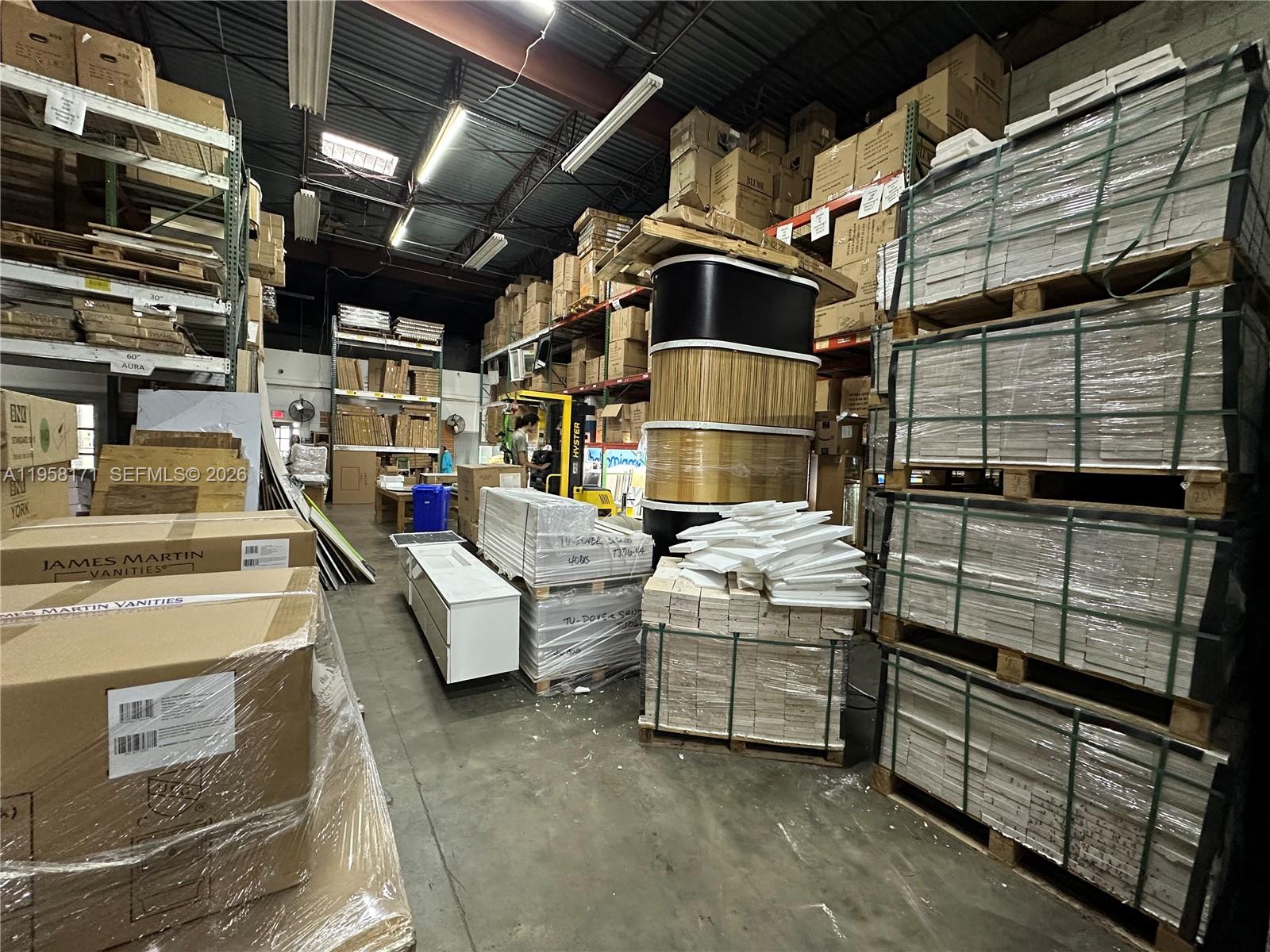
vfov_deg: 85.7
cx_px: 635
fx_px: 514
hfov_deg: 102.1
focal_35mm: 14
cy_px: 476
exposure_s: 1/60
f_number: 2.2
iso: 500
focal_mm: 2.22
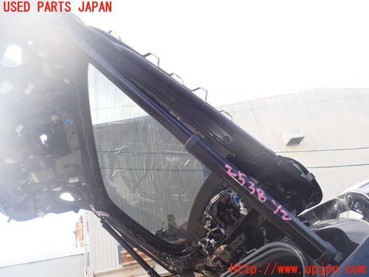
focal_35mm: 30
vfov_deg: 46.8
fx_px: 320
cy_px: 138
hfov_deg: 60.0
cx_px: 184
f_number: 3.2
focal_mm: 5.4
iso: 100
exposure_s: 1/160
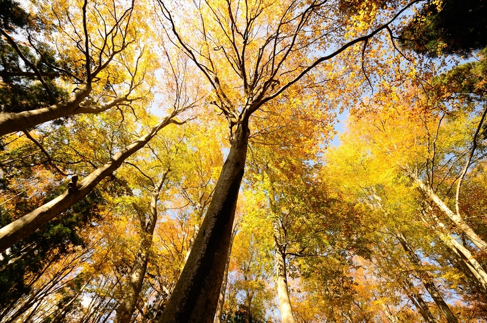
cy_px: 162
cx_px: 244
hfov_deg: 100.5
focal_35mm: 15
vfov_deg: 77.1
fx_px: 203
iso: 200
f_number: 9
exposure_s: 1/125
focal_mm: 10
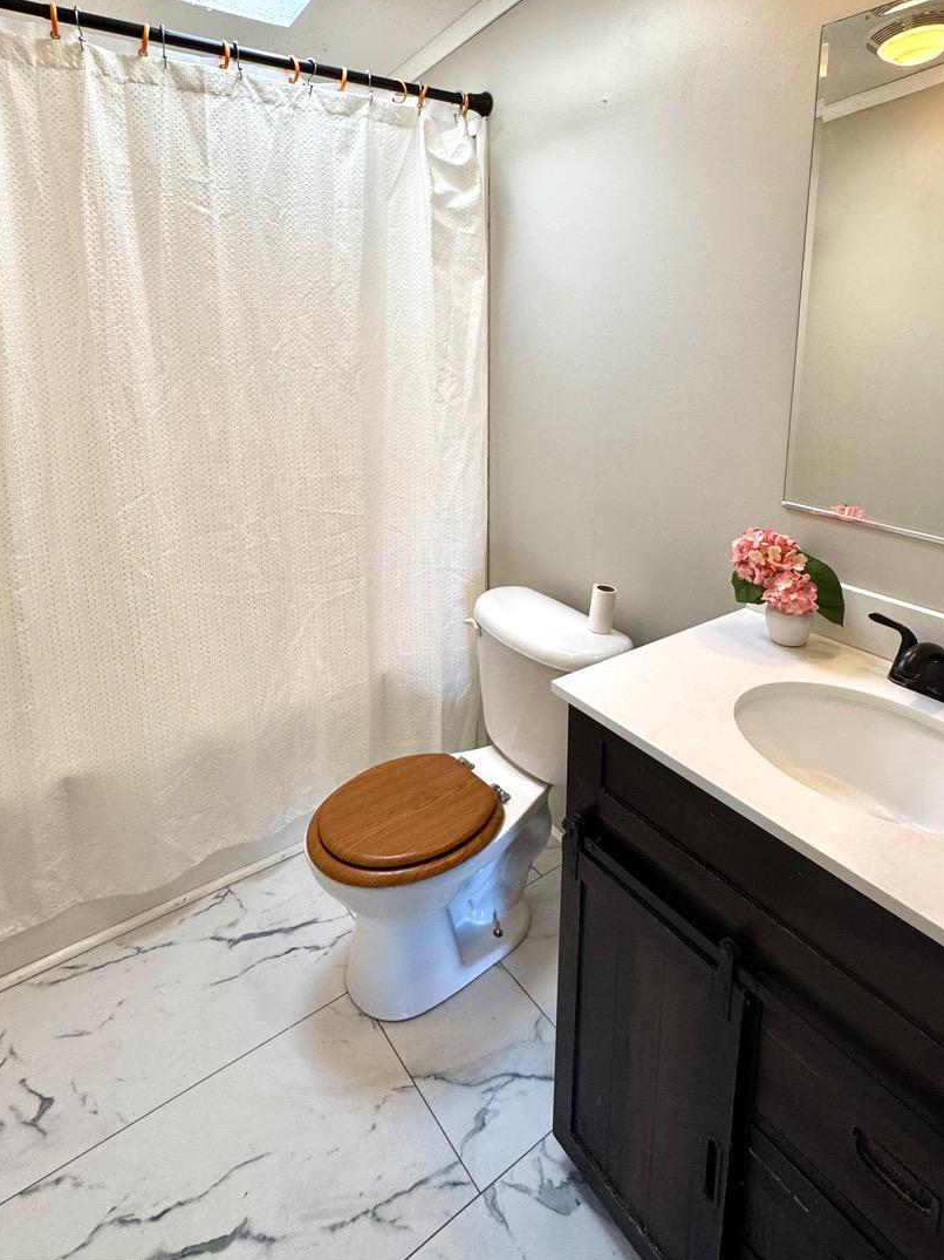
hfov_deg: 65.8
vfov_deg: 80.0
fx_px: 727
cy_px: 458
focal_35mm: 20
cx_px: 519
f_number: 2.2
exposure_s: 1/120
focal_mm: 2.22
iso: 160
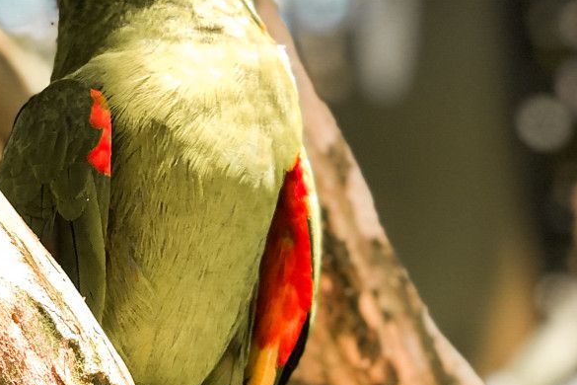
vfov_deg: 9.3
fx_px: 2372
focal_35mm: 148
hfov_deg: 13.7
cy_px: 92
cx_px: 48
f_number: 2.4
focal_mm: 6
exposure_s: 1/60
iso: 16
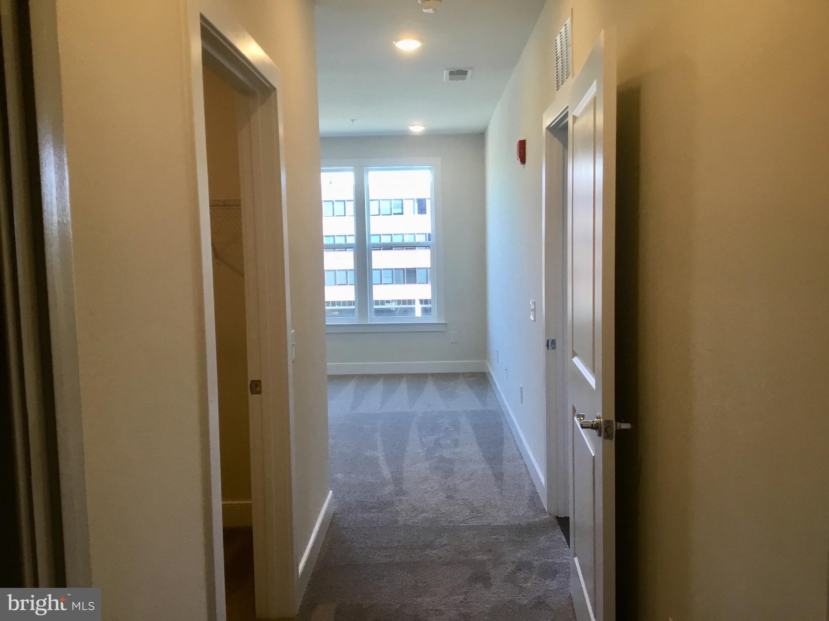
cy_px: 310
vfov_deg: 45.4
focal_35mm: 31
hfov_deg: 58.4
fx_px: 742
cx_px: 414
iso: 32
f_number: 2.4
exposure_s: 1/30
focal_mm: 3.3
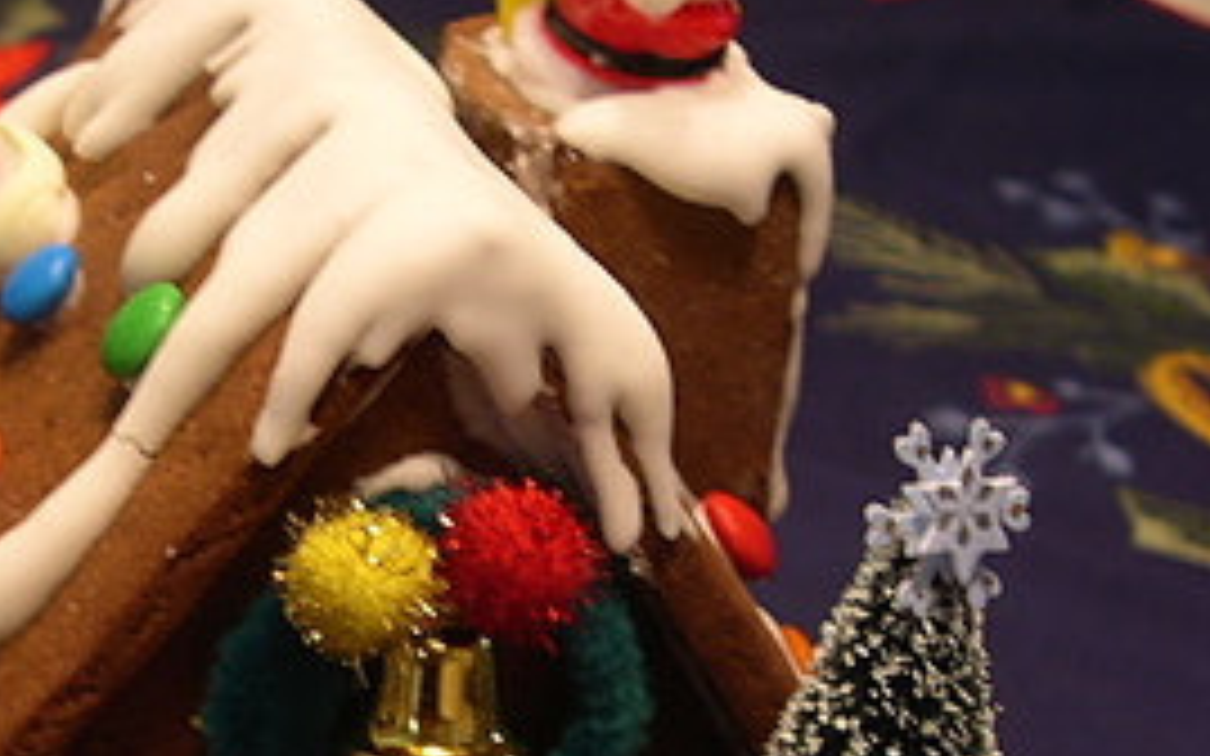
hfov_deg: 22.7
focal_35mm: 90
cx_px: 247
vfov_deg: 14.4
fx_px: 2967
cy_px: 688
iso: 100
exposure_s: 1/5.4
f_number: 2.8
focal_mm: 8
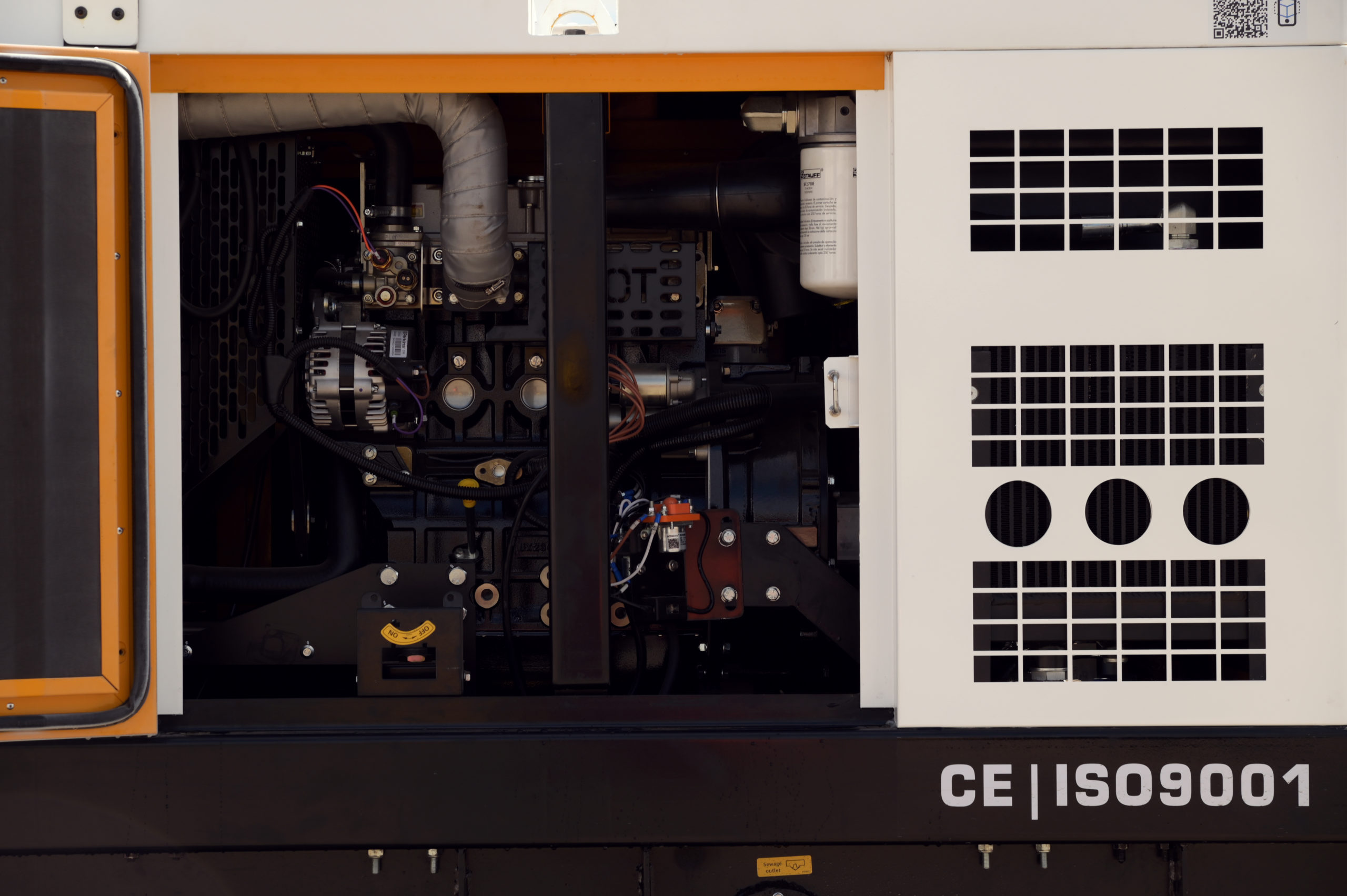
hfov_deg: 19.5
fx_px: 3926
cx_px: 674
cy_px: 448
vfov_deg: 13.0
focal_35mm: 105
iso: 200
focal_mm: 105
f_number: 7.1
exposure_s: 1/500
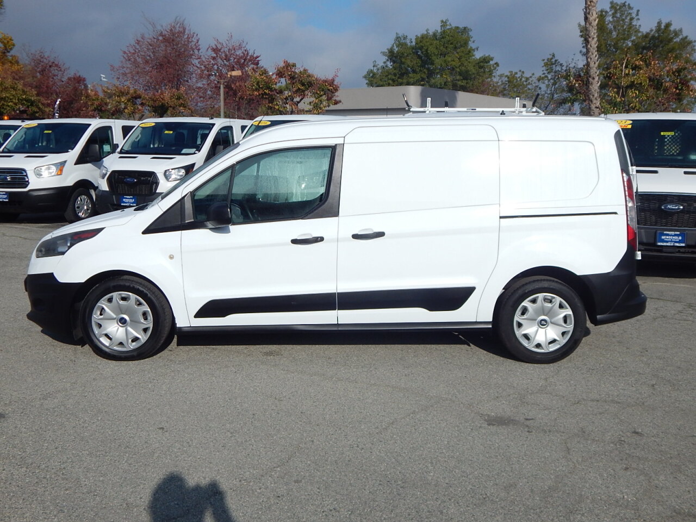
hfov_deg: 49.0
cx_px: 348
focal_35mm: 38
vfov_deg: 37.7
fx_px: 764
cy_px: 261
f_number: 6.9
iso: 125
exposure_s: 1/1500
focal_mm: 6.8
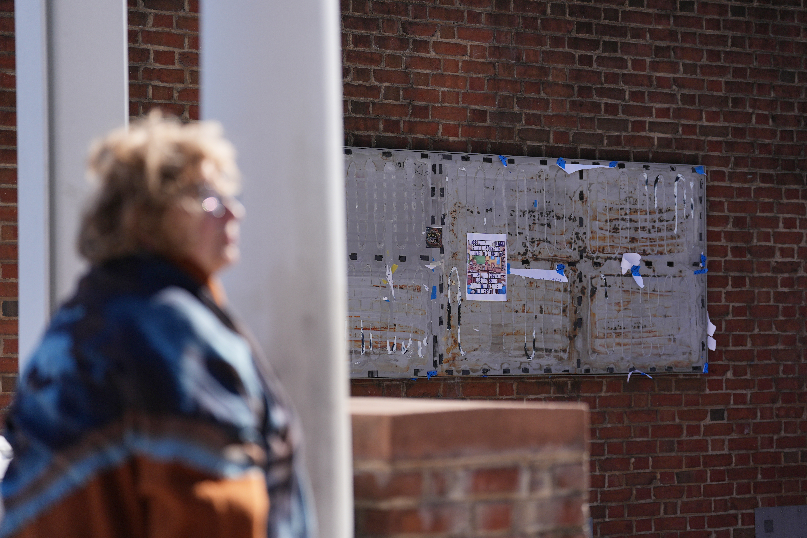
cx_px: 404
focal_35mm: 100
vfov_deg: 13.7
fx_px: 2241
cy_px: 269
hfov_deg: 20.4
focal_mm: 100
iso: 250
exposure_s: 1/6400
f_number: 2.8
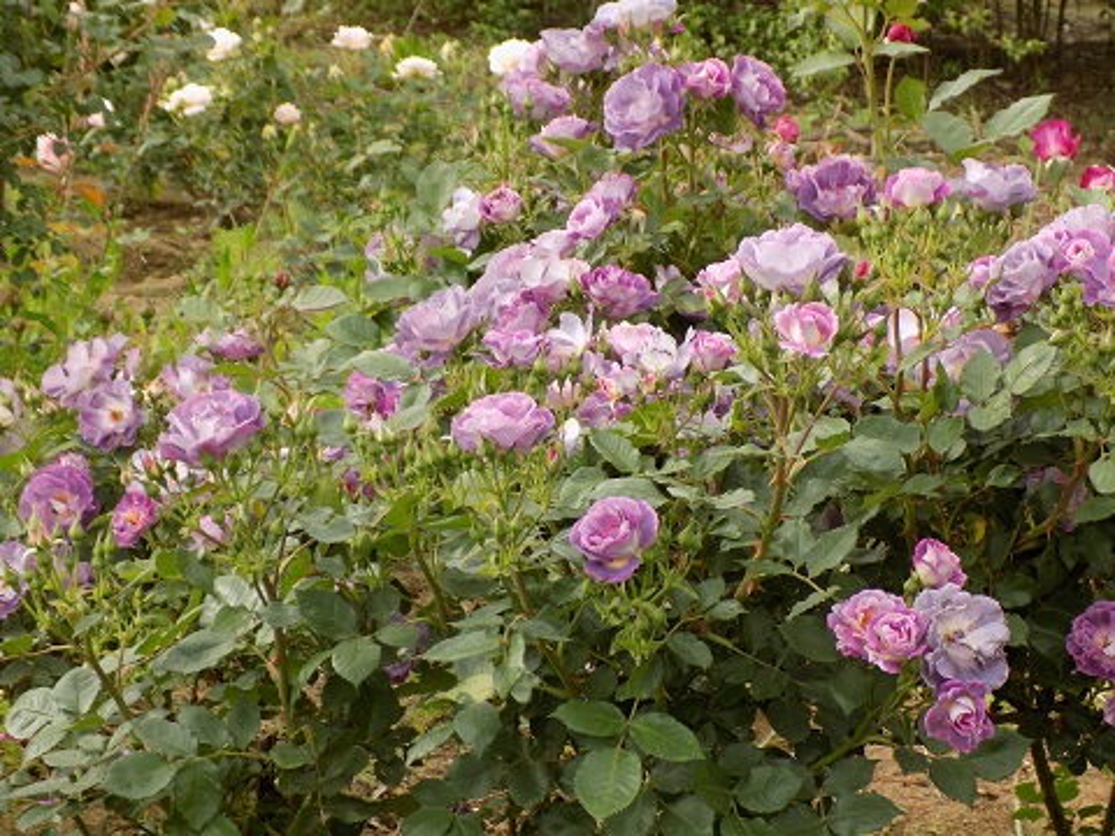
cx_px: 558
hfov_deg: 16.7
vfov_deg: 12.6
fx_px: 3801
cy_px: 418
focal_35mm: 118
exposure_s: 1/100
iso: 80
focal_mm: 20.9
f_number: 4.8
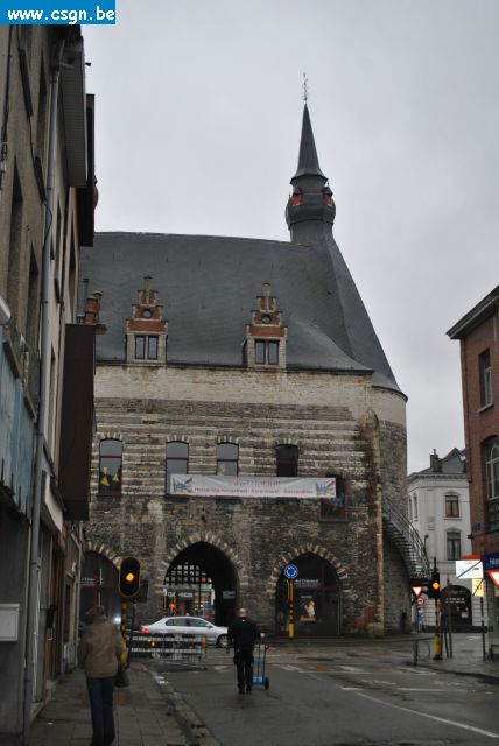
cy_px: 373
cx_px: 250
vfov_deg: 41.1
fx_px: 996
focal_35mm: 48
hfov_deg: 28.1
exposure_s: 1/125
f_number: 4.8
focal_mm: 32
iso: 125
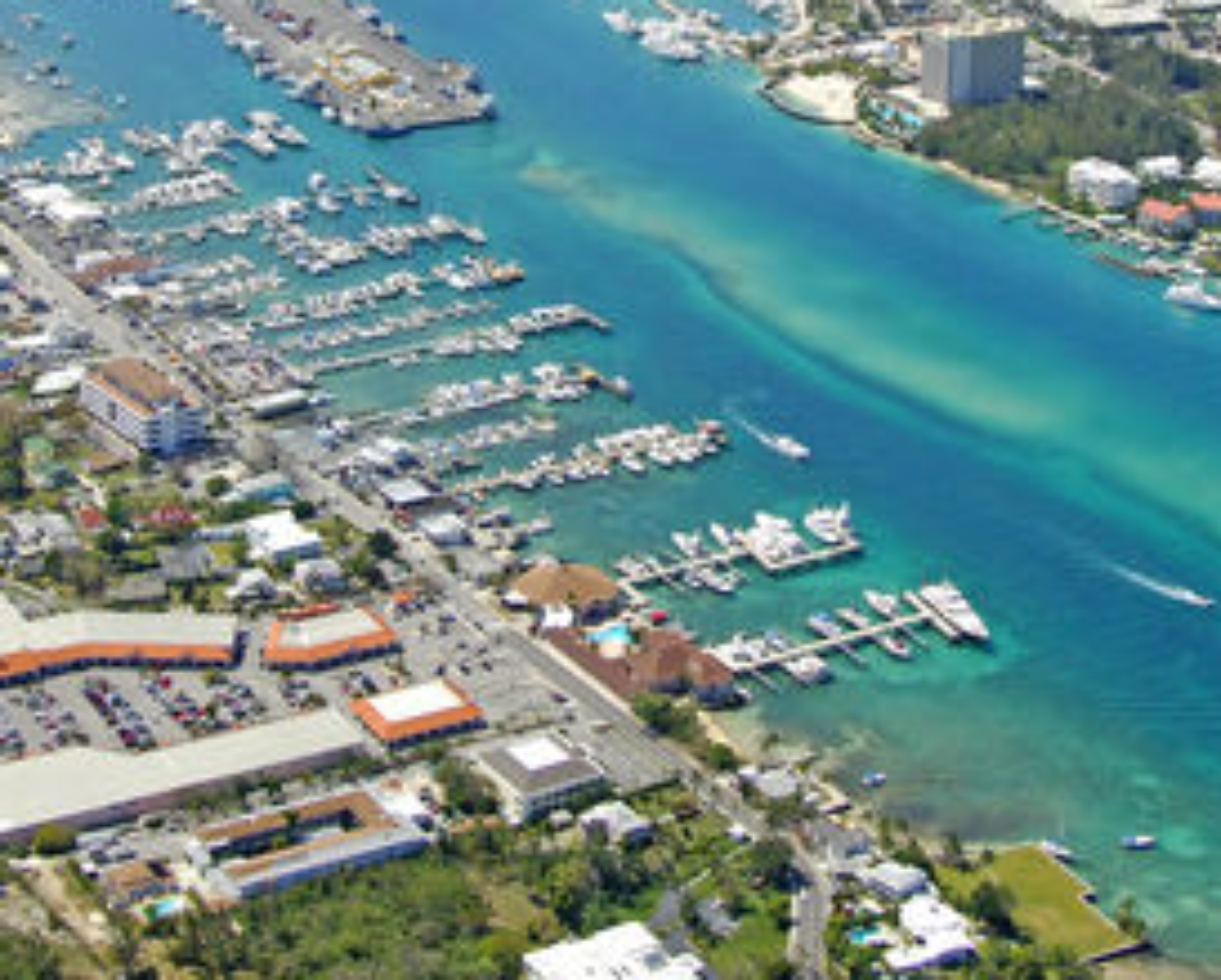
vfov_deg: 19.1
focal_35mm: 79
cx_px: 635
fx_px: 2858
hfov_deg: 24.1
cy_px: 105
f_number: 7.6
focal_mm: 24
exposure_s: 1/1000
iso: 400
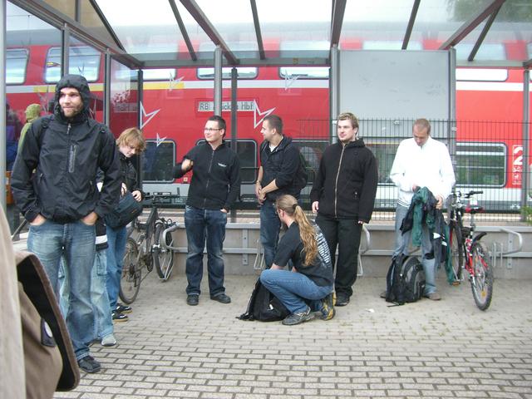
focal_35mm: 38
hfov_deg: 49.0
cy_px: 200
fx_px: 584
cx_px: 266
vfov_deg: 37.7
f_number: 2.7
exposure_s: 1/100
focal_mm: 6.2
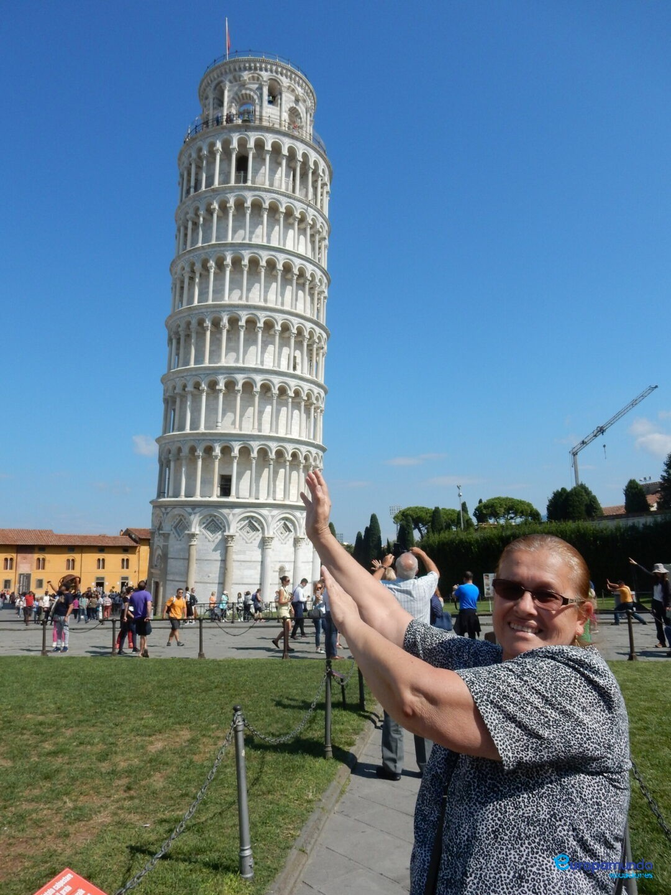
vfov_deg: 69.4
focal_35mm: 25
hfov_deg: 54.9
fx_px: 646
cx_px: 336
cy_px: 448
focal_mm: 4.5
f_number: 3.7
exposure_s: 1/1600
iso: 125
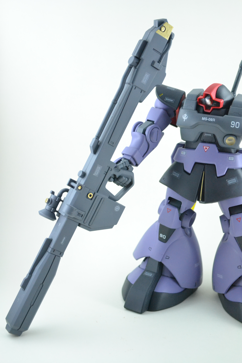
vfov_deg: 30.5
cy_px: 182
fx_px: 665
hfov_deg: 20.6
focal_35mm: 66
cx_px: 121
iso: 3200
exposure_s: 1/200
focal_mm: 44
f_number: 5.3
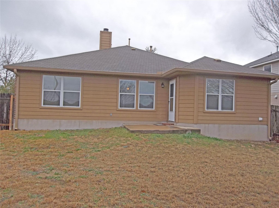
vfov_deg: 51.2
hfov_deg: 65.4
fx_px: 217
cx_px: 140
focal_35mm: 27
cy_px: 104
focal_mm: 4.9
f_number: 3.5
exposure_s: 1/250
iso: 80
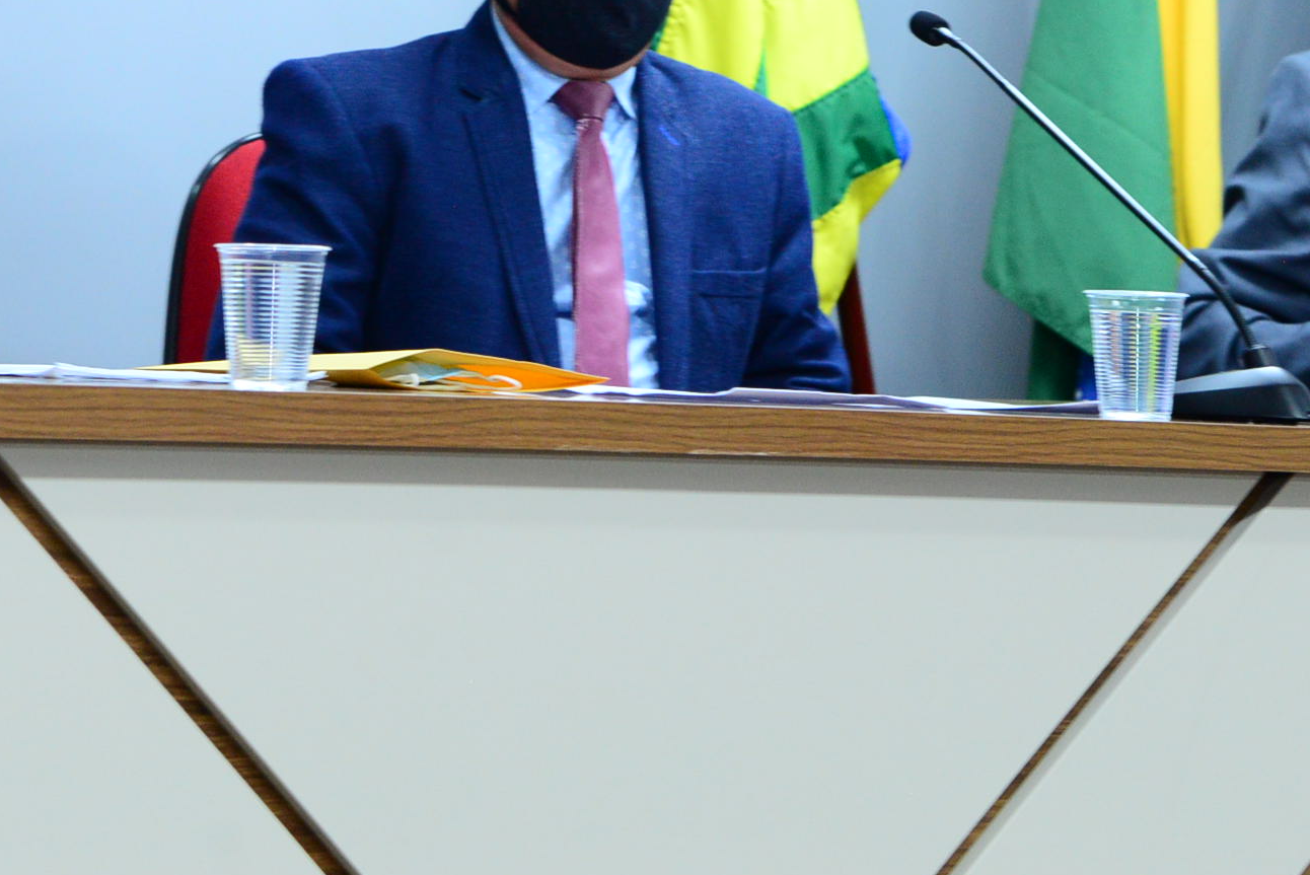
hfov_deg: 15.2
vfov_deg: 10.0
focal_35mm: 135
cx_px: 483
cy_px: -112
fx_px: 4915
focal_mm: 58
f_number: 5
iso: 2000
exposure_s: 1/60
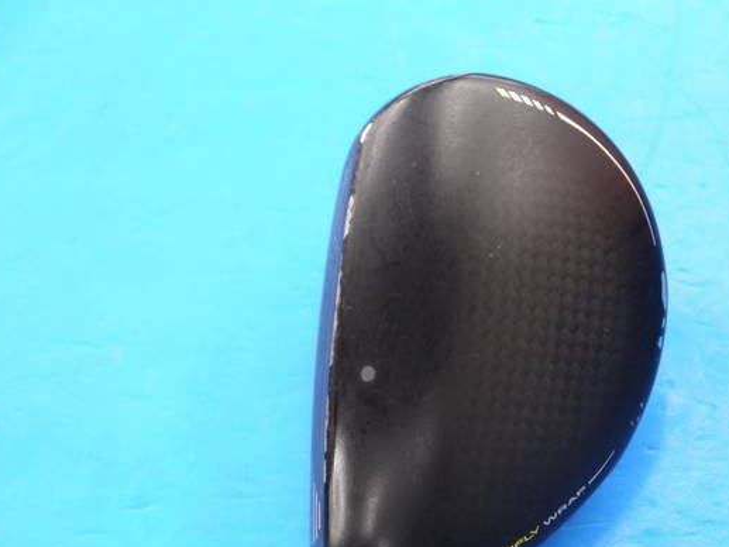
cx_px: 434
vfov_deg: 14.2
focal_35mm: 104
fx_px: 2191
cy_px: 327
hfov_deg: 18.9
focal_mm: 42
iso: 800
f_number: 5.6
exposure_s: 1/50
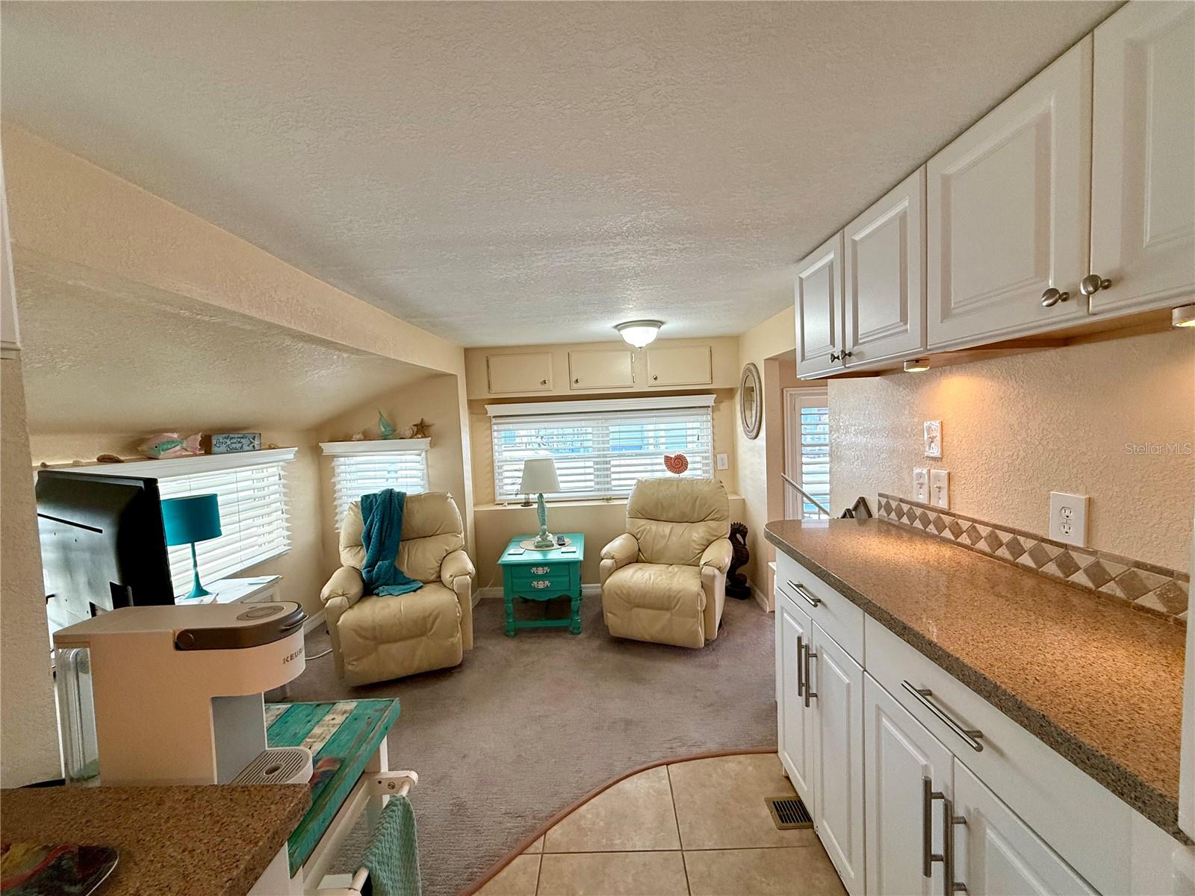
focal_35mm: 14
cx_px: 598
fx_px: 483
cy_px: 448
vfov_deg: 85.7
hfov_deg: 102.1
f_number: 2.2
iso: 160
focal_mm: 2.22
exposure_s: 1/120
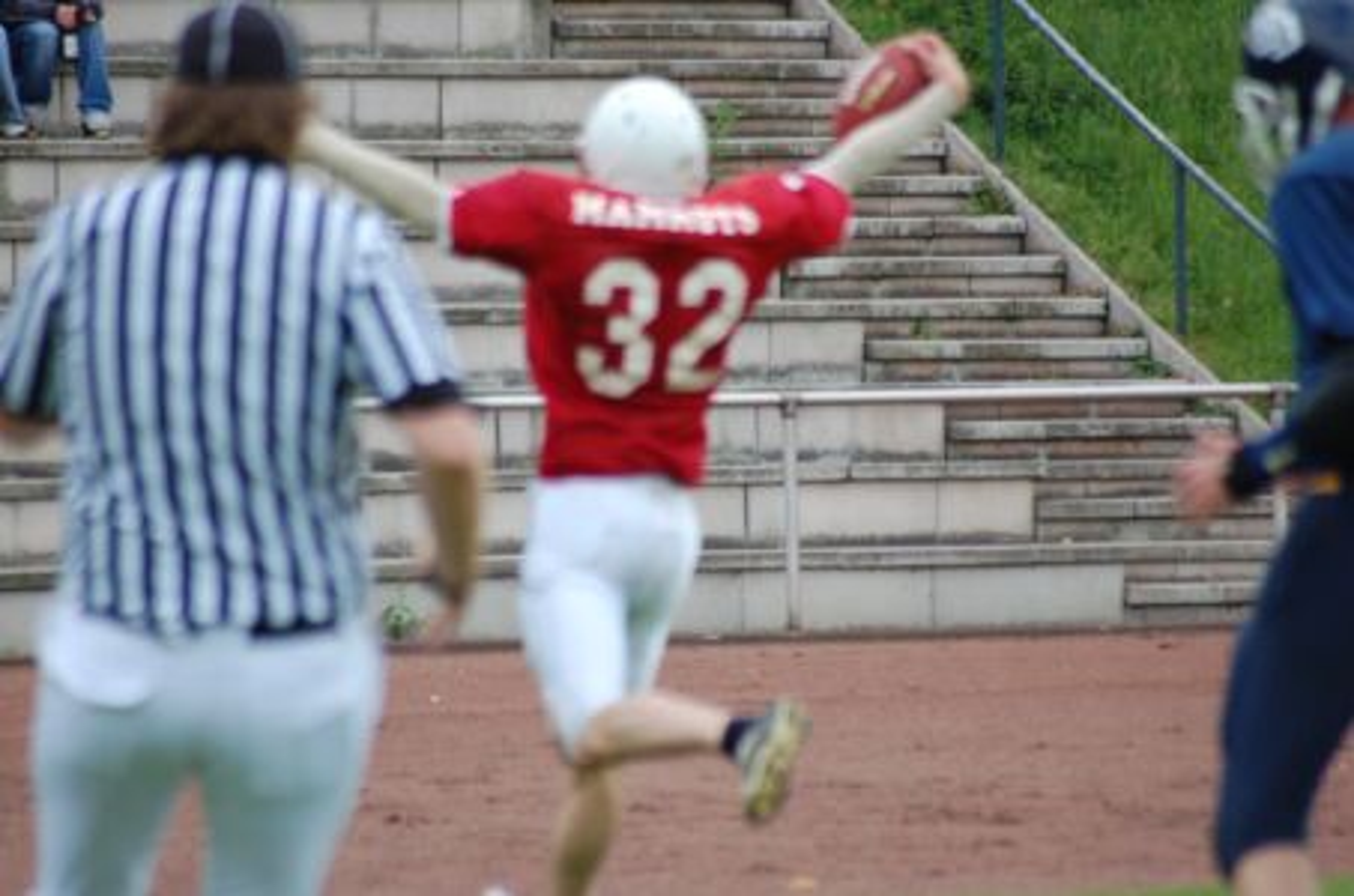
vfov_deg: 3.4
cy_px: 448
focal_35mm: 405
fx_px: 15200
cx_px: 677
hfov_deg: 5.1
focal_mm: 270
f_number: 5.6
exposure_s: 1/500
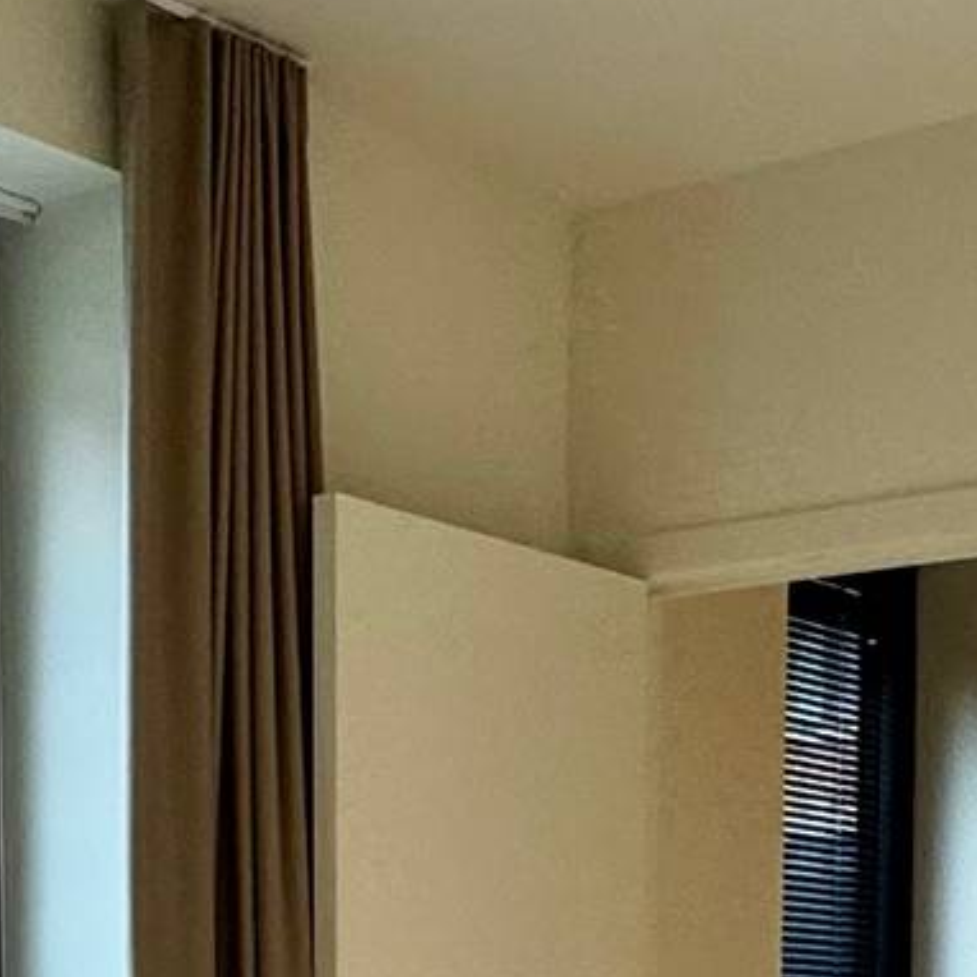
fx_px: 2650
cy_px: 1350
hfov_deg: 20.9
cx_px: 473
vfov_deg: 19.0
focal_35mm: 83
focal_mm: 2.22
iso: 250
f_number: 2.2
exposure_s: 1/99
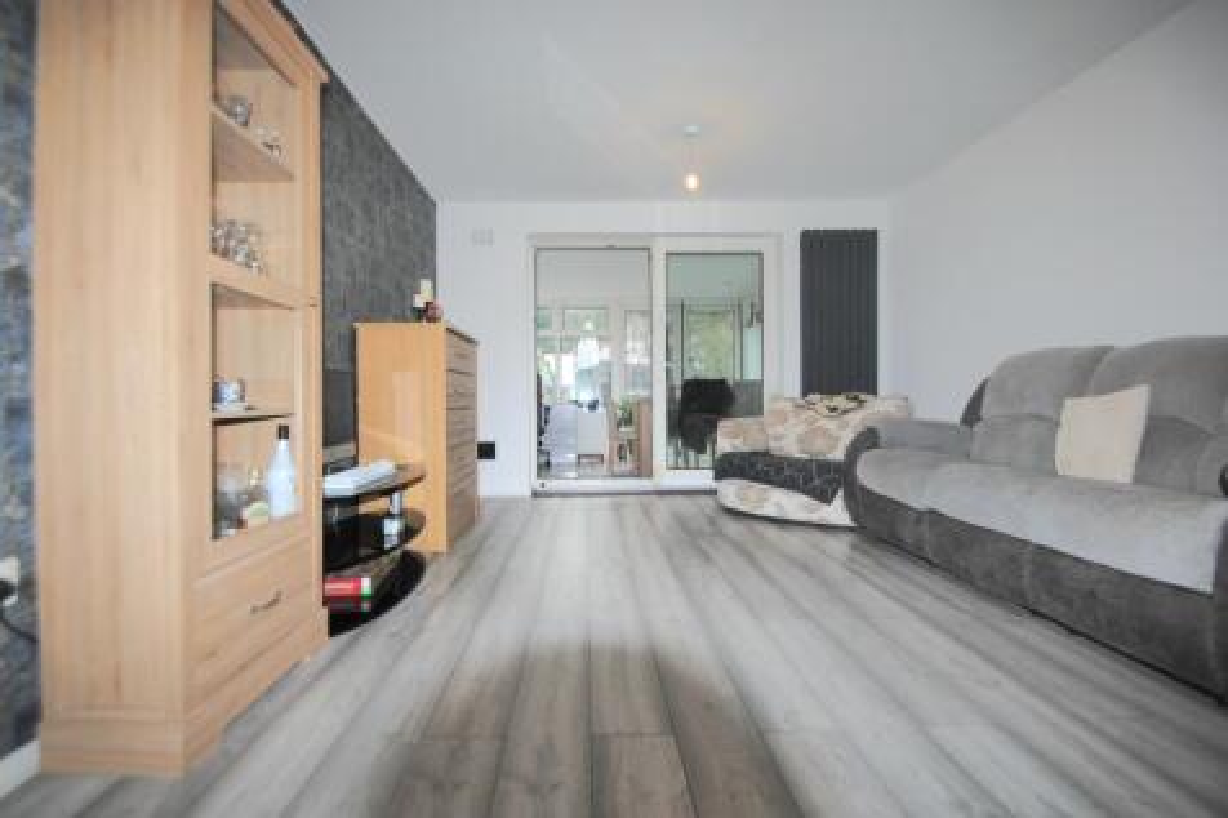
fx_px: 511
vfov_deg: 77.3
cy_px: 409
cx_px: 614
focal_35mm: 15
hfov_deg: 100.4
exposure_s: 1/60.2
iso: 200
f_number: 3.5
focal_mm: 10
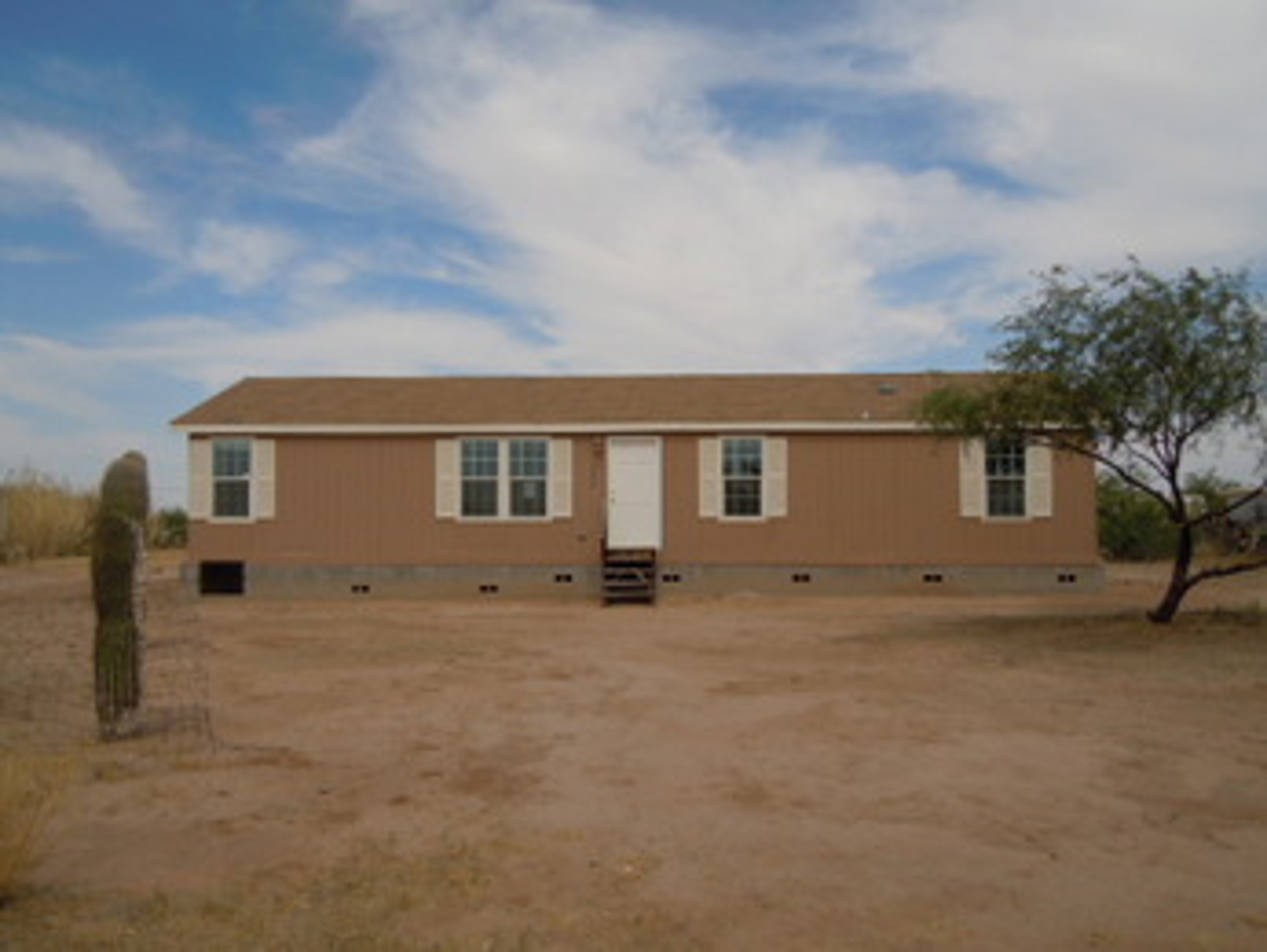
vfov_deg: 46.8
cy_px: 476
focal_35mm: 30
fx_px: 1099
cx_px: 634
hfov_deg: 59.9
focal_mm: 5.4
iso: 100
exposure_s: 1/400
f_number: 7
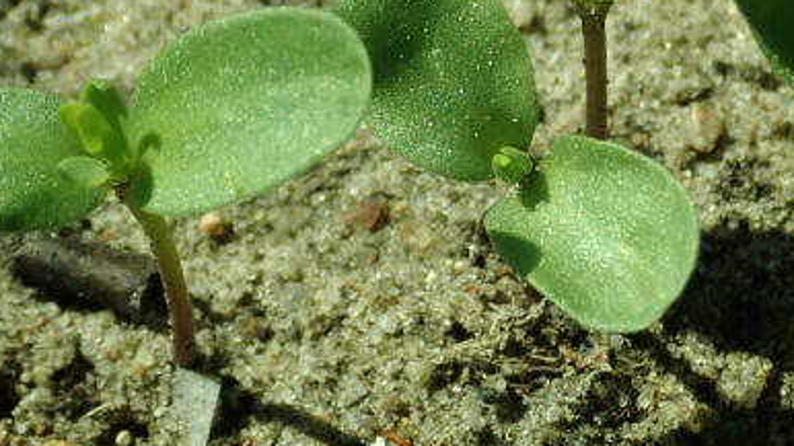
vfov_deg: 10.5
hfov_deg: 18.6
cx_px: 455
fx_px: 2421
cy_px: 41
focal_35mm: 115
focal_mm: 9.61
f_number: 4.5
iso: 100
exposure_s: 1/800
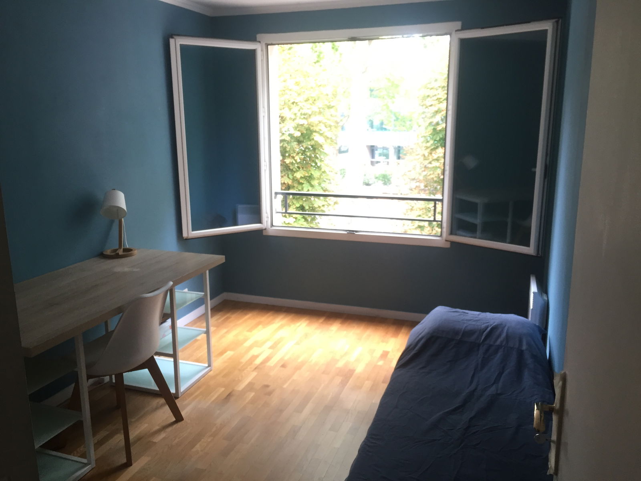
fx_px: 537
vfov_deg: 48.2
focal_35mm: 29
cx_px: 320
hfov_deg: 61.7
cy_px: 240
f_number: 2.2
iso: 64
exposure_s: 1/33
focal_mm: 4.15
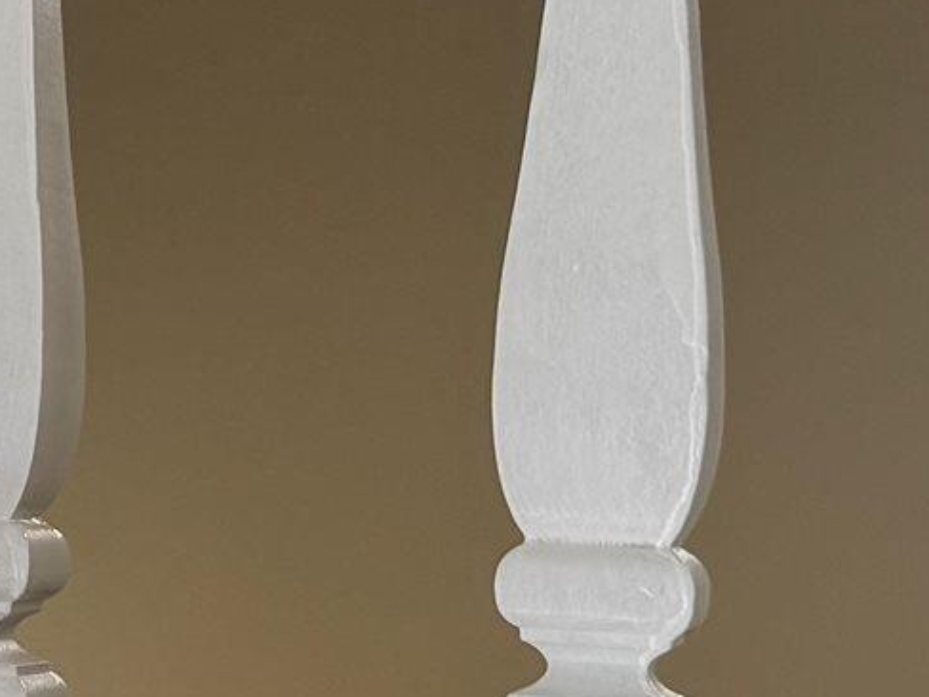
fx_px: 4052
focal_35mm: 151
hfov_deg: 11.8
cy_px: 221
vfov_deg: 9.8
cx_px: -880
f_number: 1.78
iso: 64
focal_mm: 6.76
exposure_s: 1/121
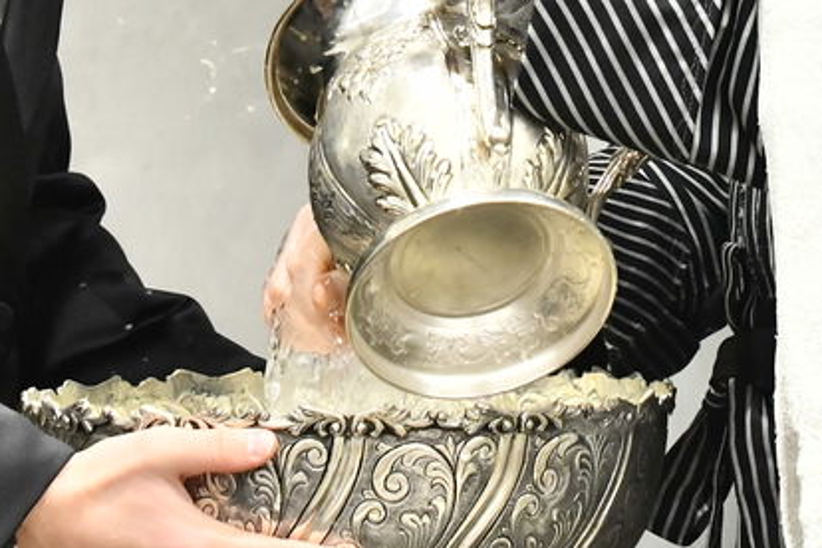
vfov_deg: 8.0
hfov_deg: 12.1
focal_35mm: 169
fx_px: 3859
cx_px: 526
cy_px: -235
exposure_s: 1/200
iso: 5000
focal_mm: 50
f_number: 5.6
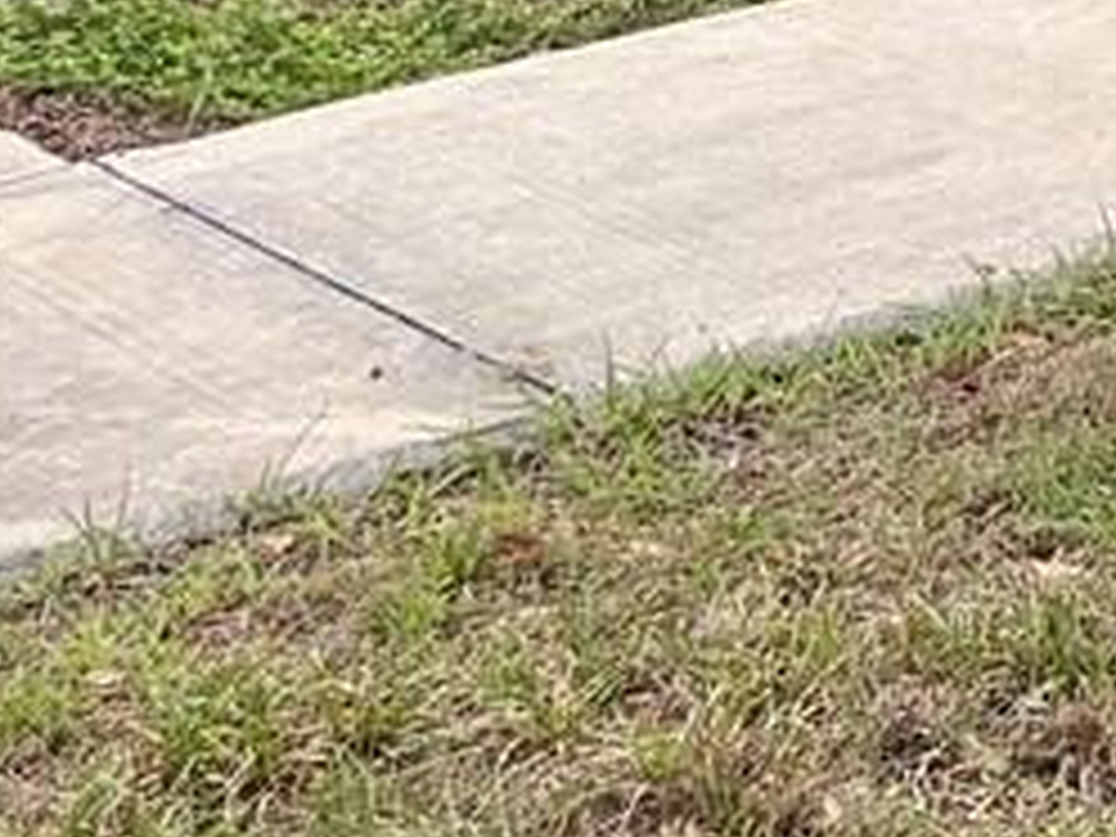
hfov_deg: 10.4
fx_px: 5416
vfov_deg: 7.8
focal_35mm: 168
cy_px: -1562
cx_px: 2565
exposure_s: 1/1001
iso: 64
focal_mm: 5.96
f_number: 1.6
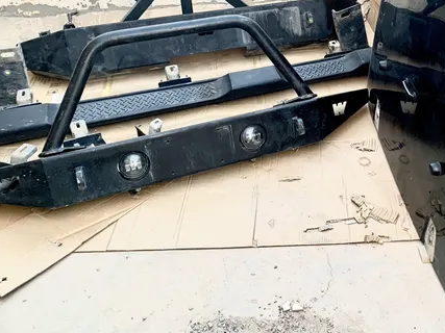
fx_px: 501
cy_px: 100
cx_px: 281
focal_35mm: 39
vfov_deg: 36.3
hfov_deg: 47.4
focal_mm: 4.25
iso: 100
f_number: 1.8
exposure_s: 1/94
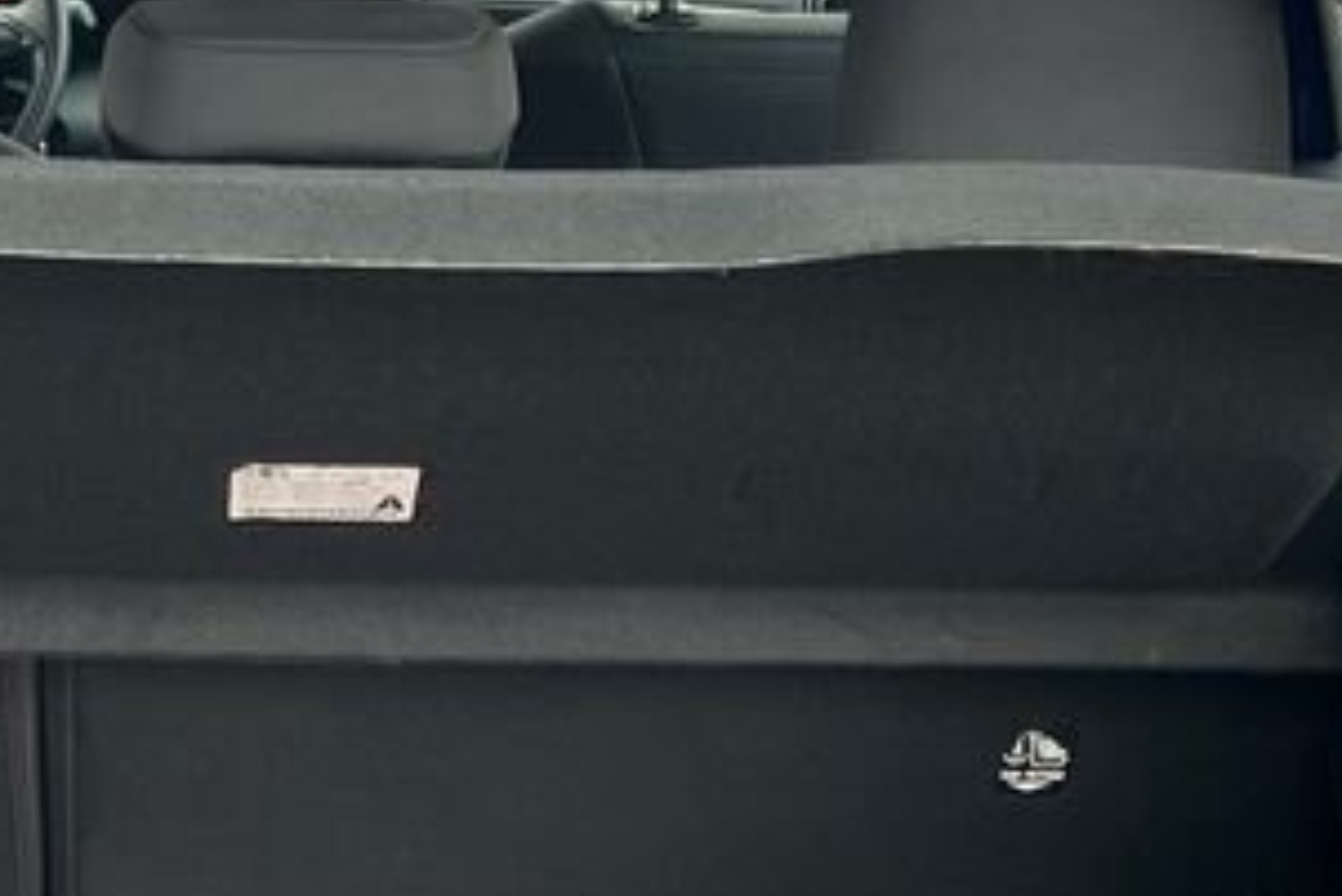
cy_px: 785
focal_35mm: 92
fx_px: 3431
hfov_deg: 22.0
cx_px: 401
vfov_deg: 14.7
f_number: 1.6
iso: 100
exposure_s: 1/121
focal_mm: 5.1
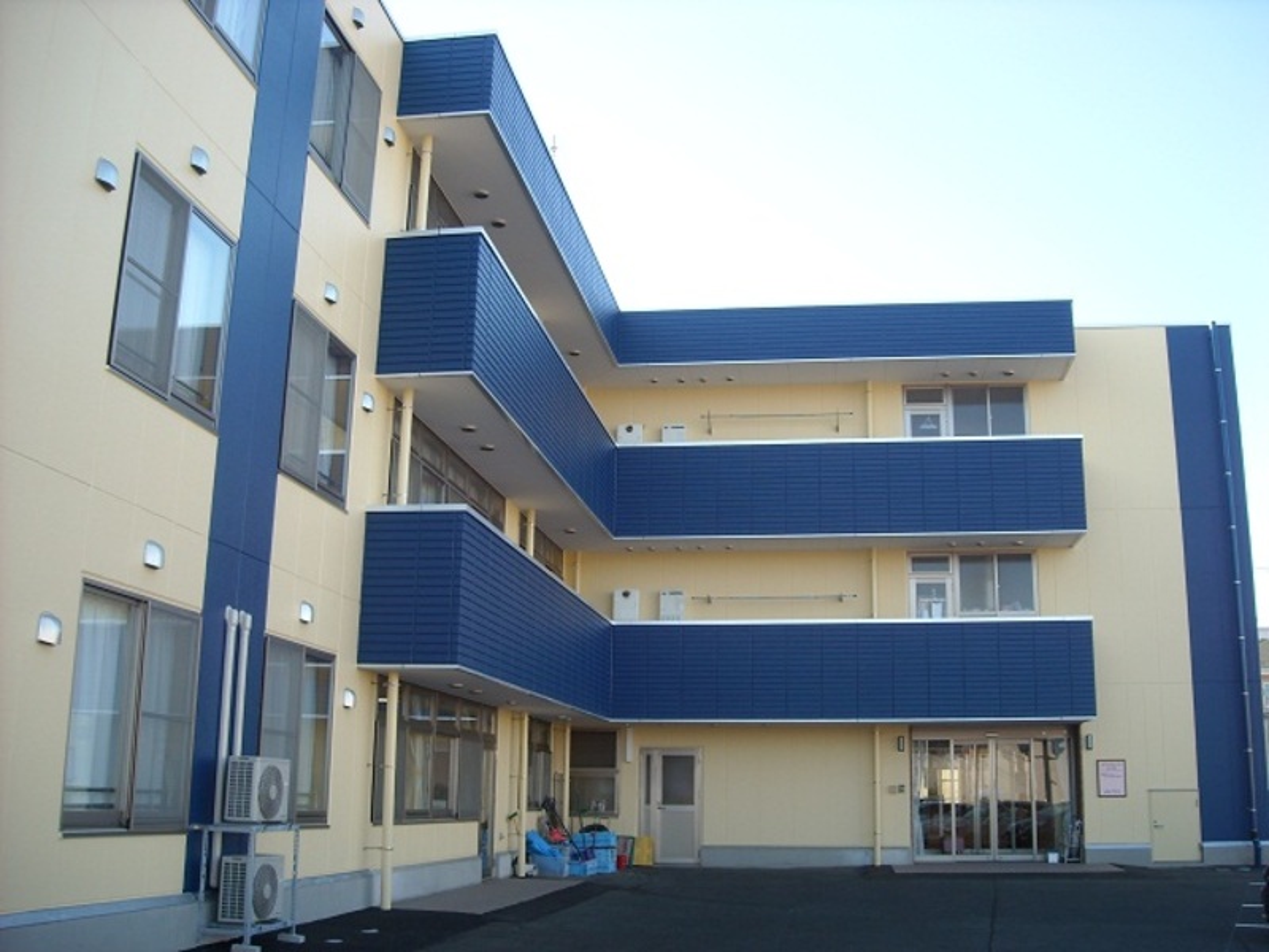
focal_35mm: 35
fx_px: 1283
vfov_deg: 40.7
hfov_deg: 52.6
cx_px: 634
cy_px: 476
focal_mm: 5.7
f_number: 2.8
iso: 64
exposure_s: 1/201
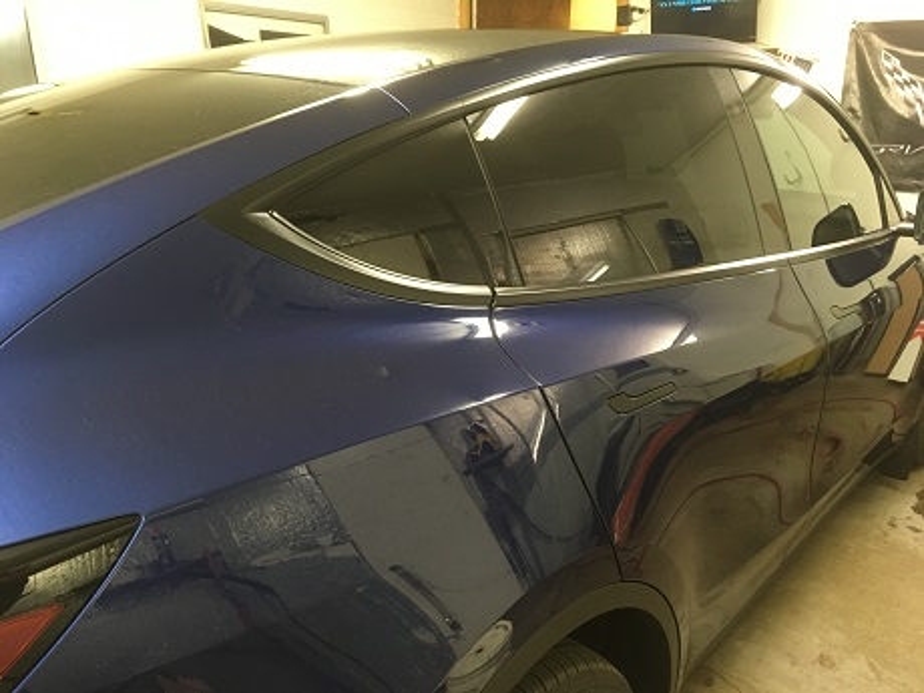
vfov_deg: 48.2
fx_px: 774
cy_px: 346
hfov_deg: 61.7
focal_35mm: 29
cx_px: 462
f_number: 2.2
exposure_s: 1/24
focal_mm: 4.15
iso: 200
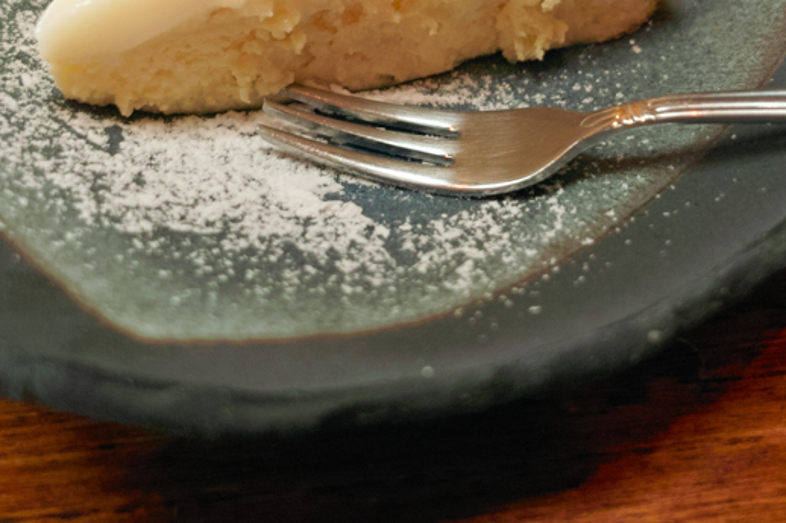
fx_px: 1768
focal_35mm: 81
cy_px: 64
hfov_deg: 25.1
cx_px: 402
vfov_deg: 16.6
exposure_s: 1/80
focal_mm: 24.2
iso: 400
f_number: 2.8
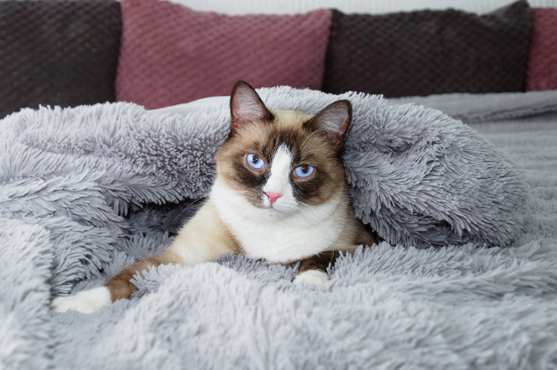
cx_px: 274
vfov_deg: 18.1
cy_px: 182
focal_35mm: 75
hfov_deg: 27.0
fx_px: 1159
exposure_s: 1/125
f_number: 5.6
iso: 200
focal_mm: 48
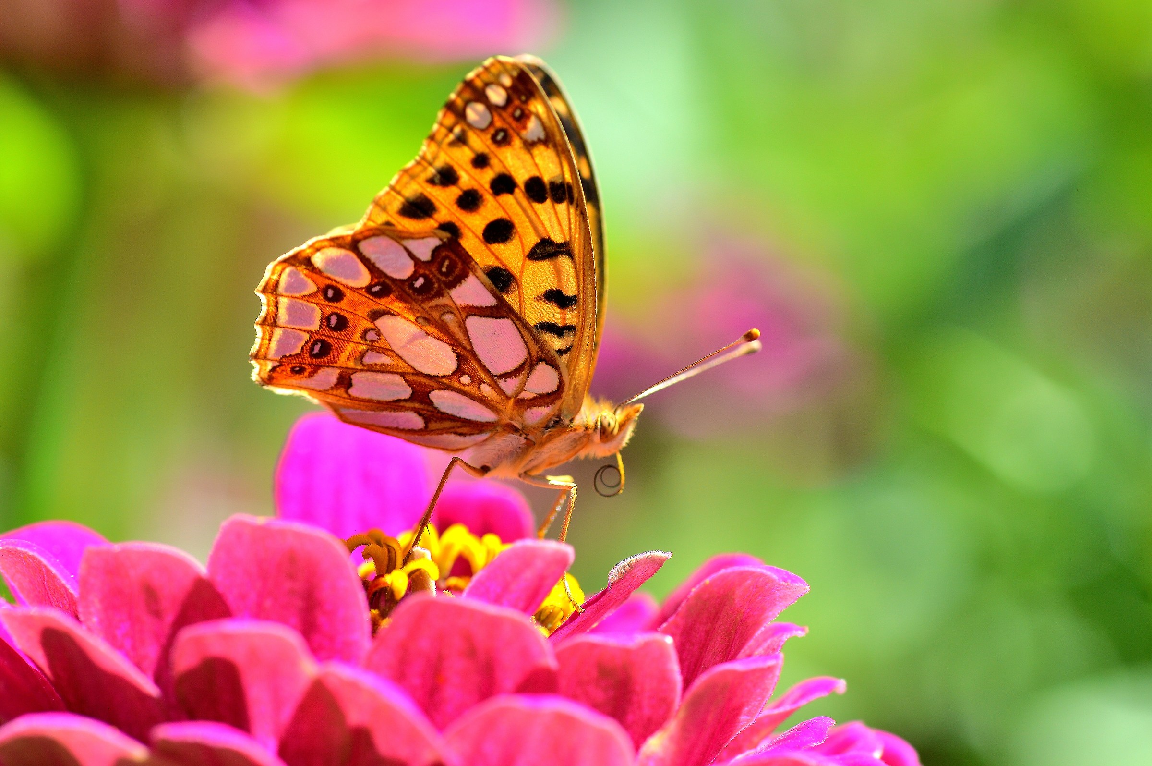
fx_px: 4795
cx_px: 576
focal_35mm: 150
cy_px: 383
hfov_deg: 13.7
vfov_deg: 9.1
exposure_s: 1/200
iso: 100
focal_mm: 100
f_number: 8
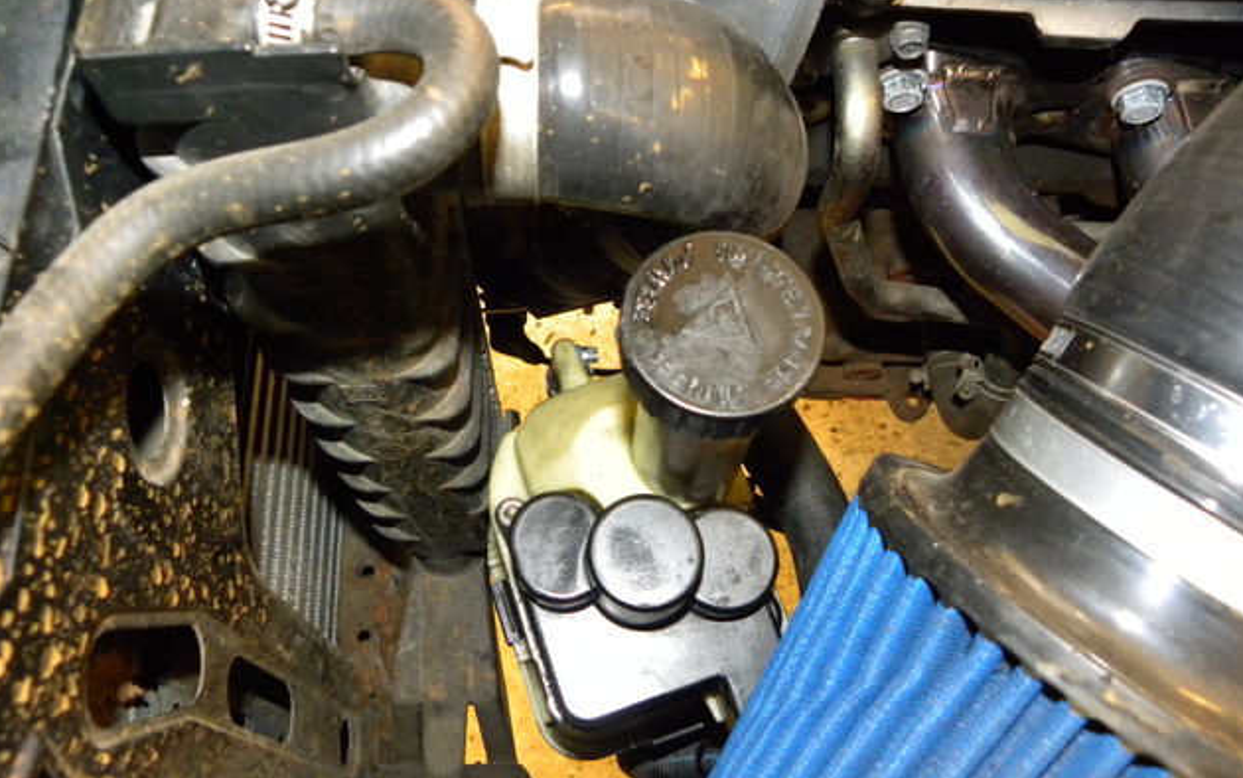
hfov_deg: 66.5
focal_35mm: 28
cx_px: 622
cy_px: 448
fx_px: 949
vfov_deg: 44.4
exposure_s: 1/30
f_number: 2.8
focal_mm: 4.6
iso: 400
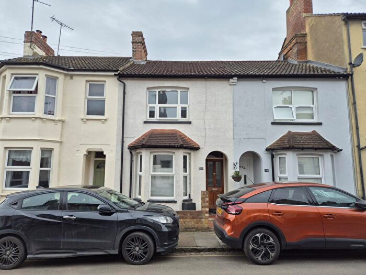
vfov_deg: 58.9
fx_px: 243
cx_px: 183
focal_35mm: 23
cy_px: 138
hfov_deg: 73.9
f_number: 1.8
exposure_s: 1/588
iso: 25
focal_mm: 5.4
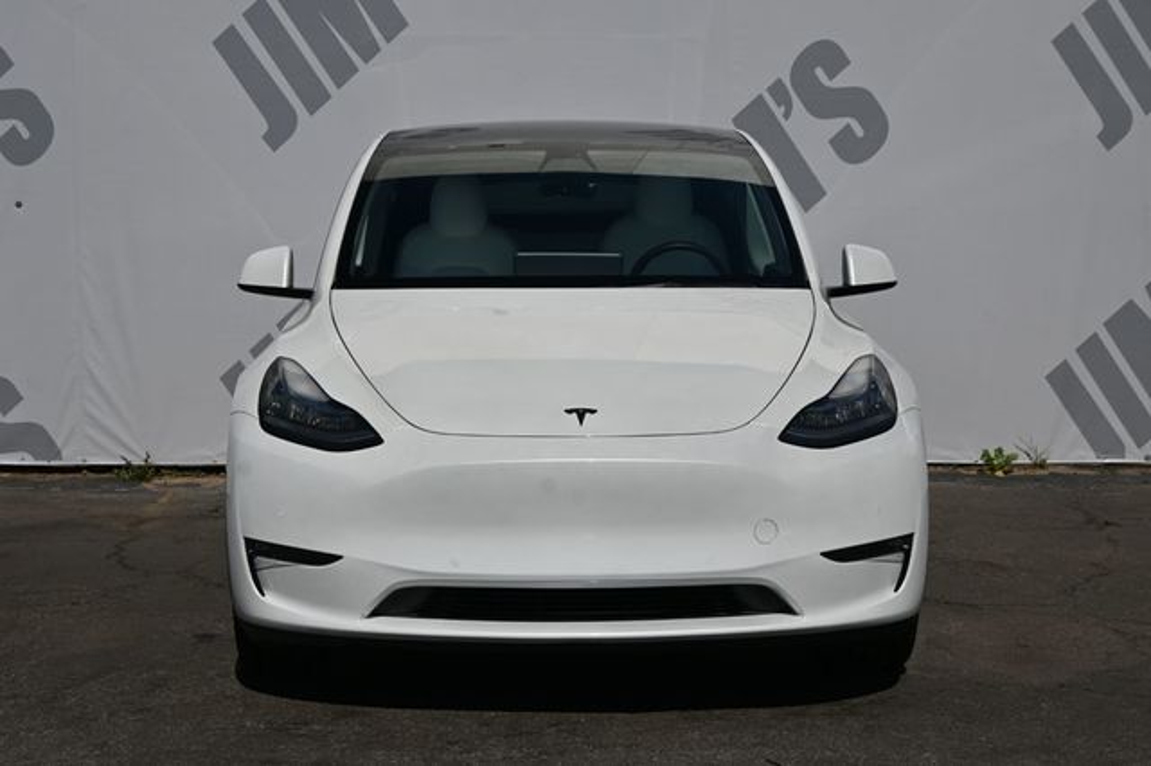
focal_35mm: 69
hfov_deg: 29.3
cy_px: 383
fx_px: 2205
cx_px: 576
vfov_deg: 19.7
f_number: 9
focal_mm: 46
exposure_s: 1/640
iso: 100
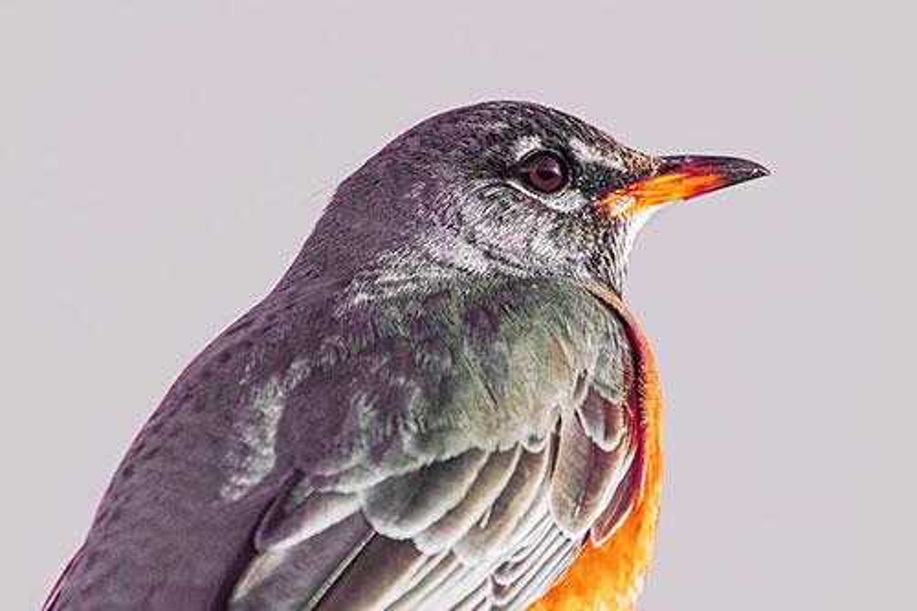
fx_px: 30555
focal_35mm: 1200
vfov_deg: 1.1
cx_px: 458
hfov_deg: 1.7
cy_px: 306
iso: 2000
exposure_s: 1/1250
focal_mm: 1200
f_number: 13
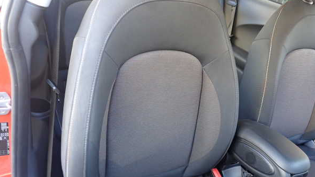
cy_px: 84
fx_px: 276
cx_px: 156
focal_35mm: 33
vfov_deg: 35.6
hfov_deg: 59.5
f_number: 2.3
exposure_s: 1/30
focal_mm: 5.4
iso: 200
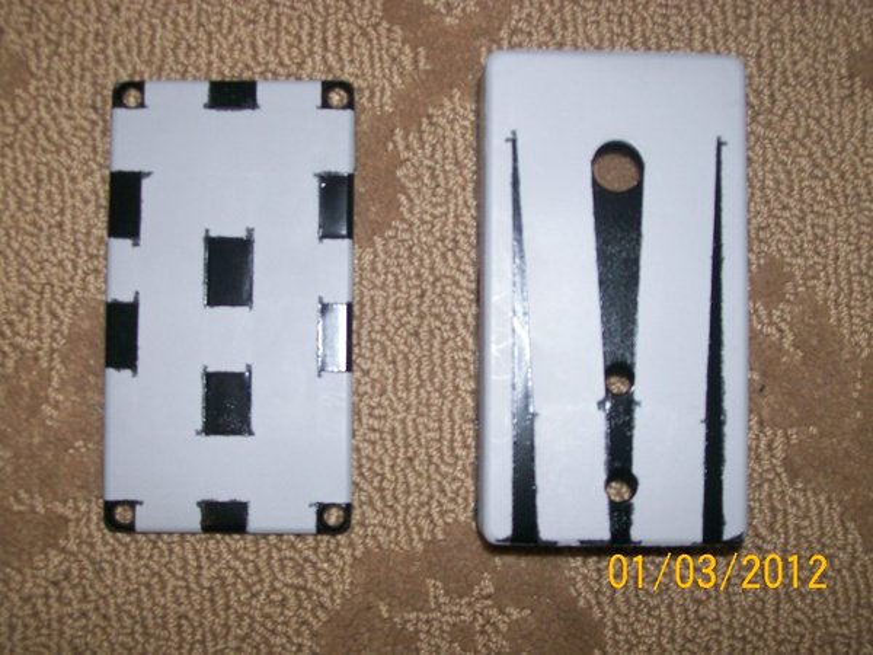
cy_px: 328
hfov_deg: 42.1
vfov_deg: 32.2
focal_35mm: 45
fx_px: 1135
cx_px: 436
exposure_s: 1/73.1
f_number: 3
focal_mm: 7.6
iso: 80
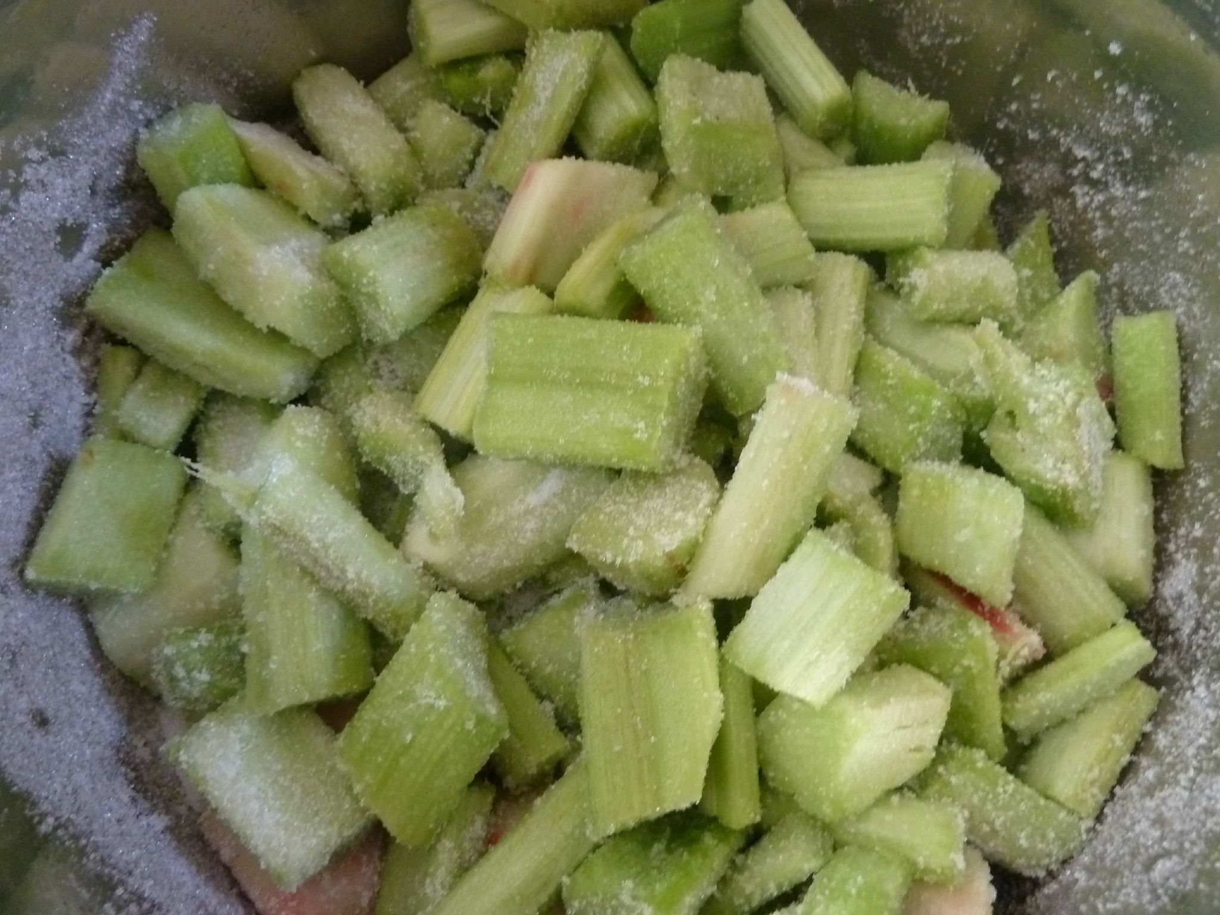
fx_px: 881
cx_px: 610
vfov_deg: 54.9
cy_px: 458
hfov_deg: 69.4
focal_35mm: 25
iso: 400
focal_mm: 4.1
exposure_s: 1/25
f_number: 3.3
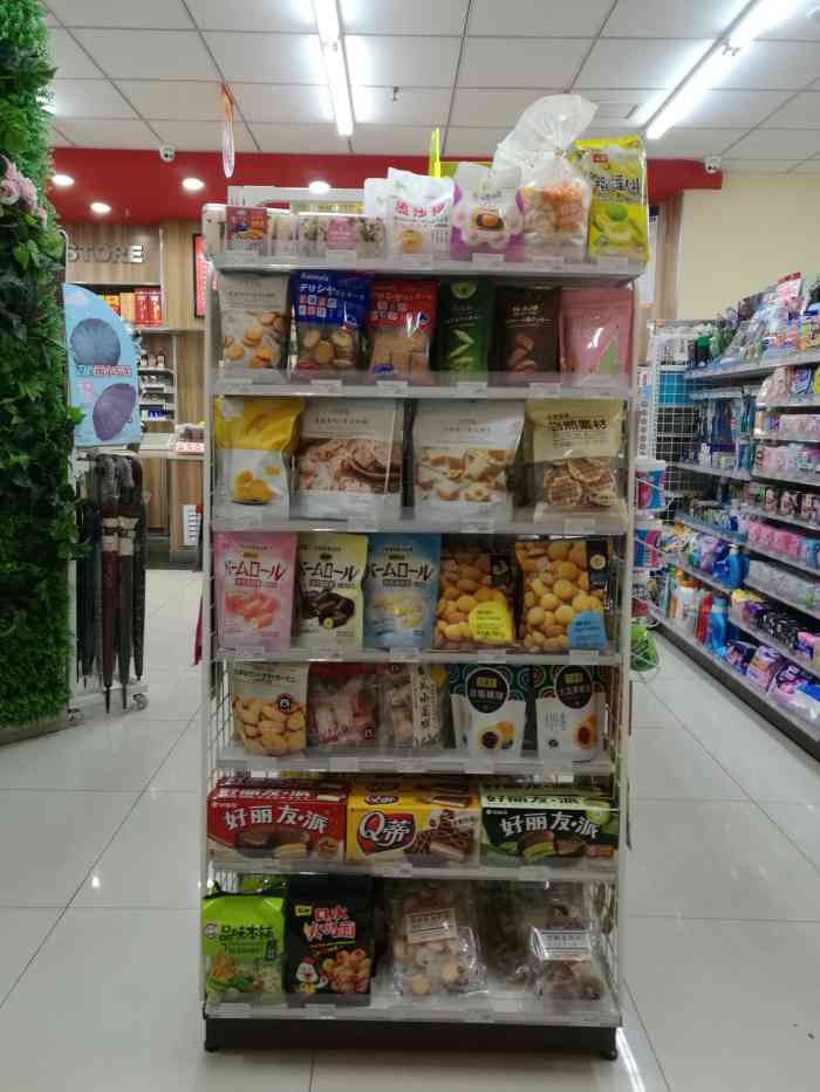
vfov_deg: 65.3
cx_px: 410
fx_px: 853
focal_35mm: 27
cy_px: 546
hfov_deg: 51.4
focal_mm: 4.04
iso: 100
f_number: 2
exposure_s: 1/33.3
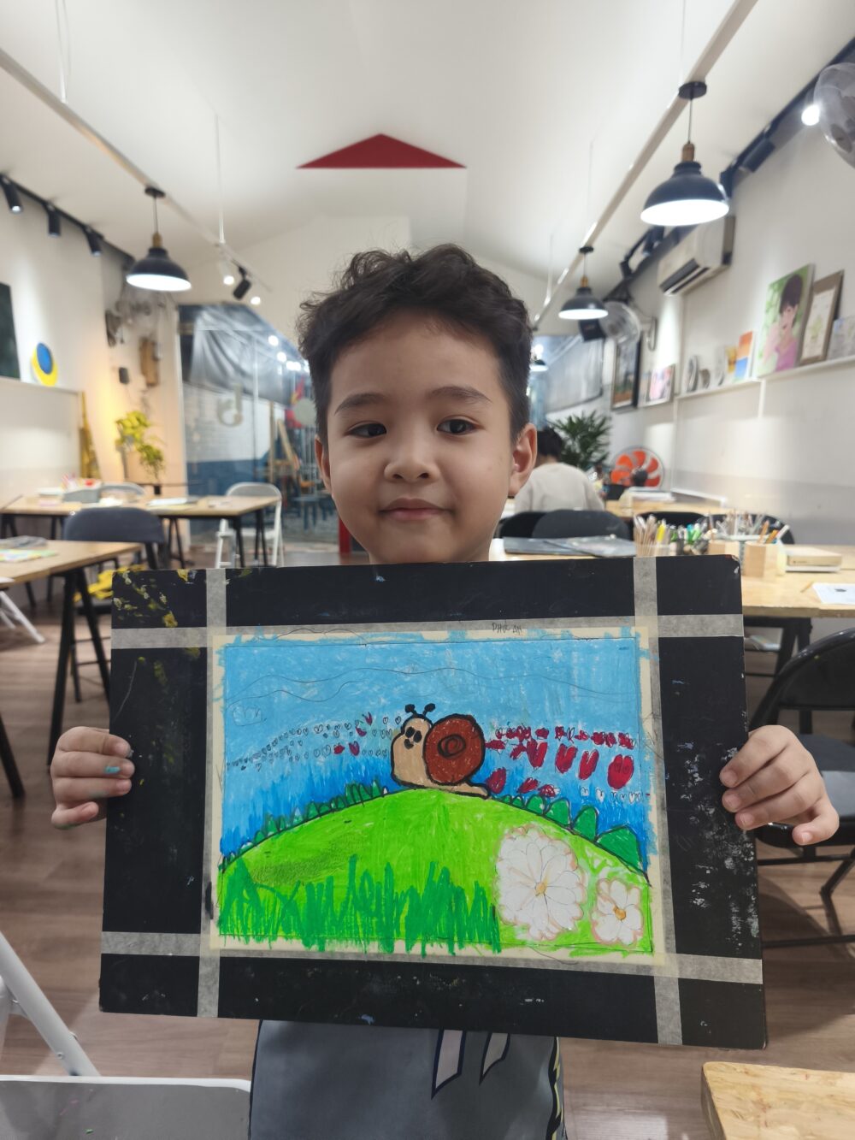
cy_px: 570
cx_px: 428
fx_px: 757
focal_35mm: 23
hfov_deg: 58.9
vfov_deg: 73.9
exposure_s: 1/100
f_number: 1.7
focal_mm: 5.35
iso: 100
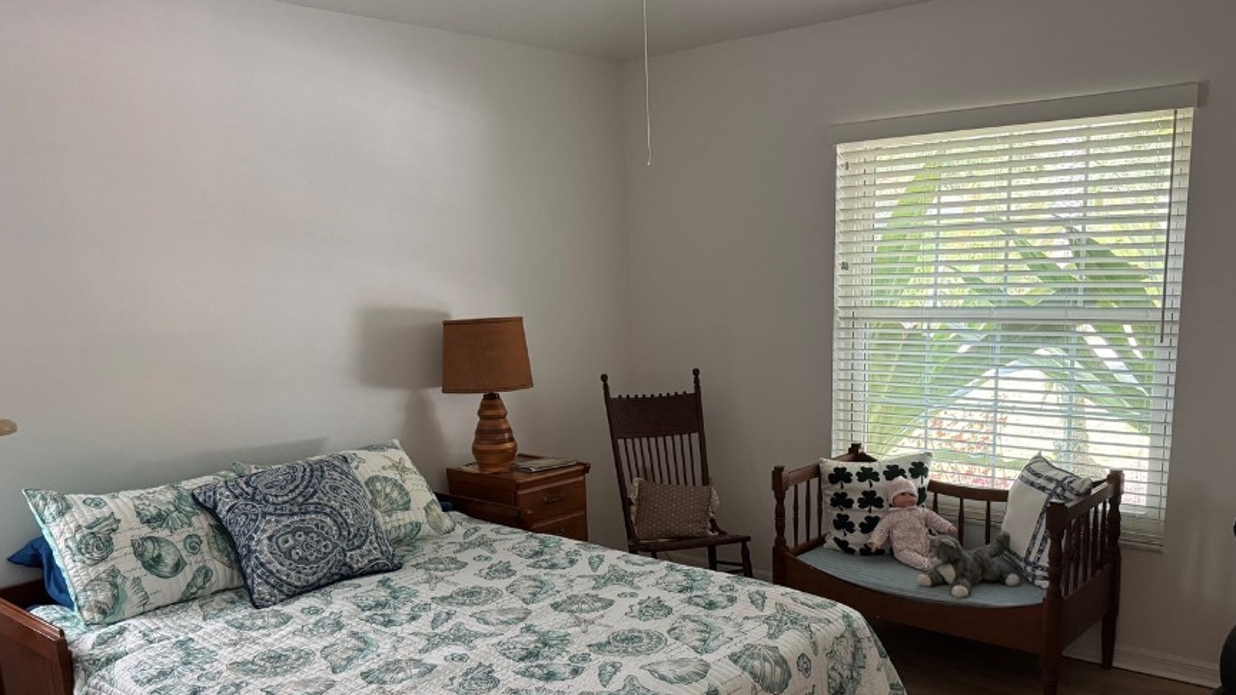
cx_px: 644
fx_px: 1016
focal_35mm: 31
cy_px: 459
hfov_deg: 62.6
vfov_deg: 37.4
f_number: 1.78
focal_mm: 6.76
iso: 500
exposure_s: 1/60
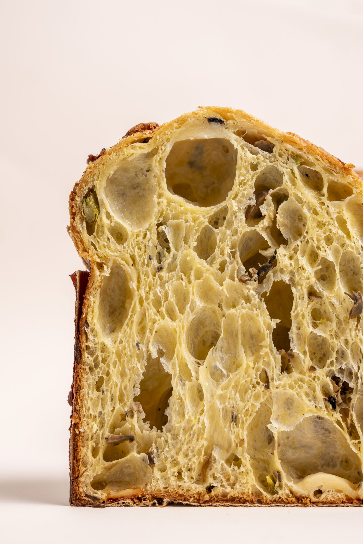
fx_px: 1194
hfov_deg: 17.3
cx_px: 182
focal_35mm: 79
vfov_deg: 25.7
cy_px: 272
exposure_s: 1/200
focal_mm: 53.1
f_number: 3.5
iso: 100
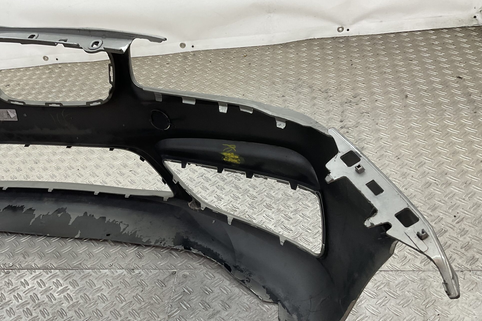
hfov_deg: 47.9
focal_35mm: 40
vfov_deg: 33.1
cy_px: 212
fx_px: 536
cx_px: 172
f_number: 1.8
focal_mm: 3
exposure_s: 1/100
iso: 32
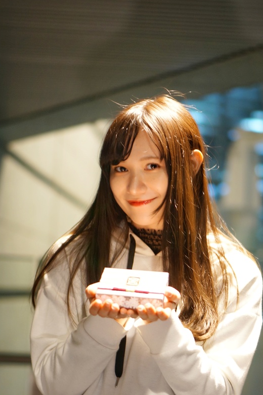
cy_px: 260
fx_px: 1130
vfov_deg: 19.8
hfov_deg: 13.3
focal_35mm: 103
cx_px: 165
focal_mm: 50
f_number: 1.8
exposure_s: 1/25
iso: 400
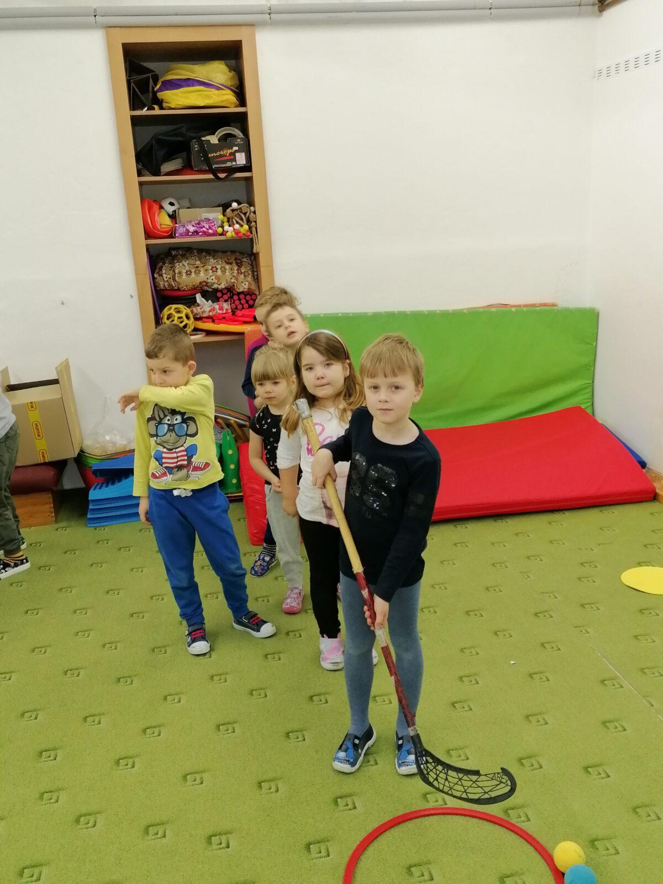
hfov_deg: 40.7
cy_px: 442
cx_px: 332
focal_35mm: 35
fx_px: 894
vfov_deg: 52.6
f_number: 1.8
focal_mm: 4.75
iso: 125
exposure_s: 1/50
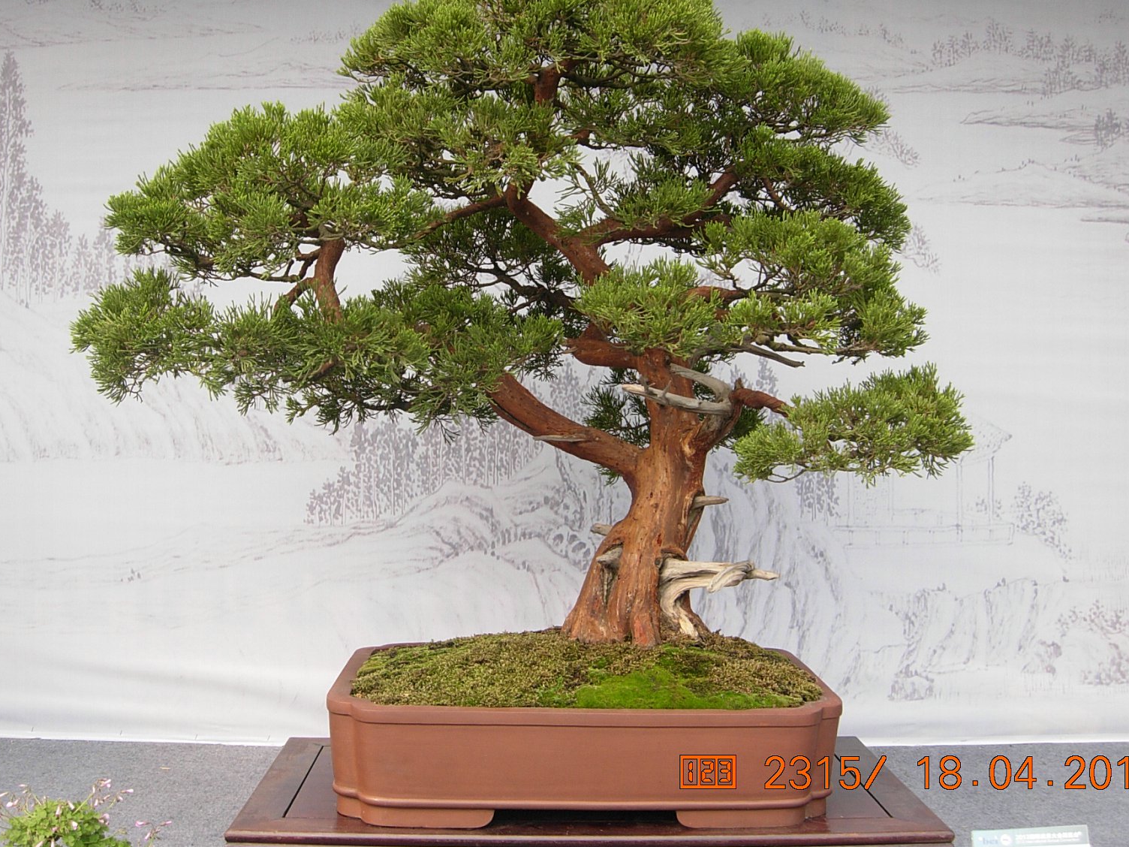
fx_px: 1402
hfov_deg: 43.8
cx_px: 543
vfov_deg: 33.6
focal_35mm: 43
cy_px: 374
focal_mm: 7.5
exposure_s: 1/171
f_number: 3.8
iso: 50
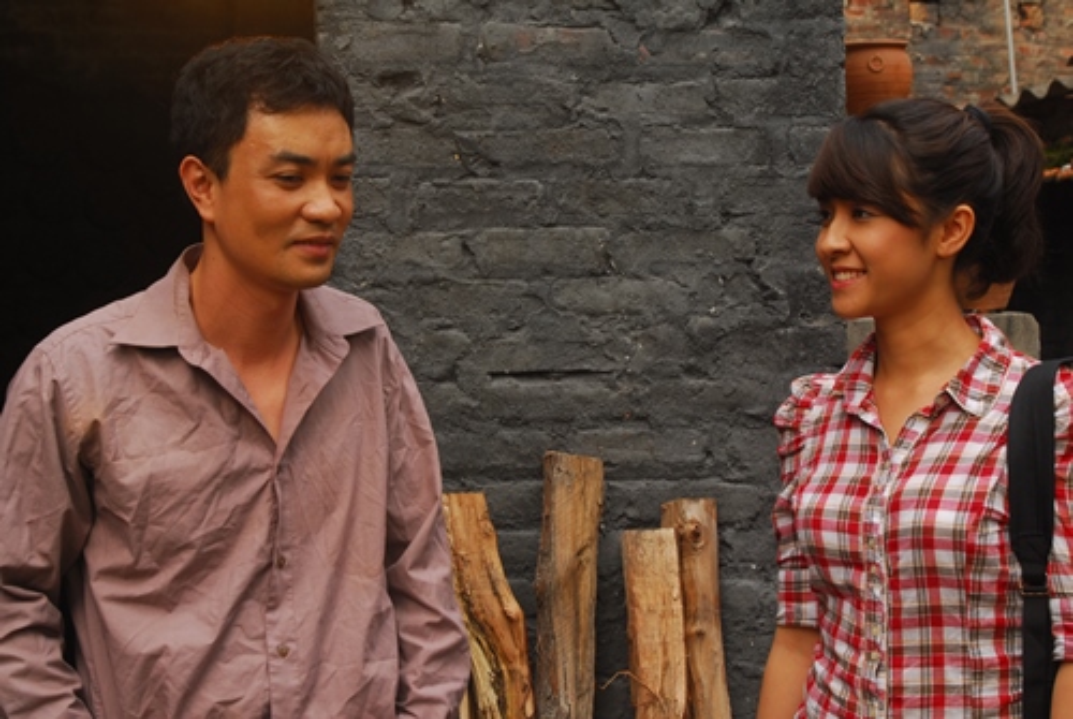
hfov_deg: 30.5
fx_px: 1970
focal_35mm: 66
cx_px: 536
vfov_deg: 20.7
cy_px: 360
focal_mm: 44
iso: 160
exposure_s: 1/50
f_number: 9
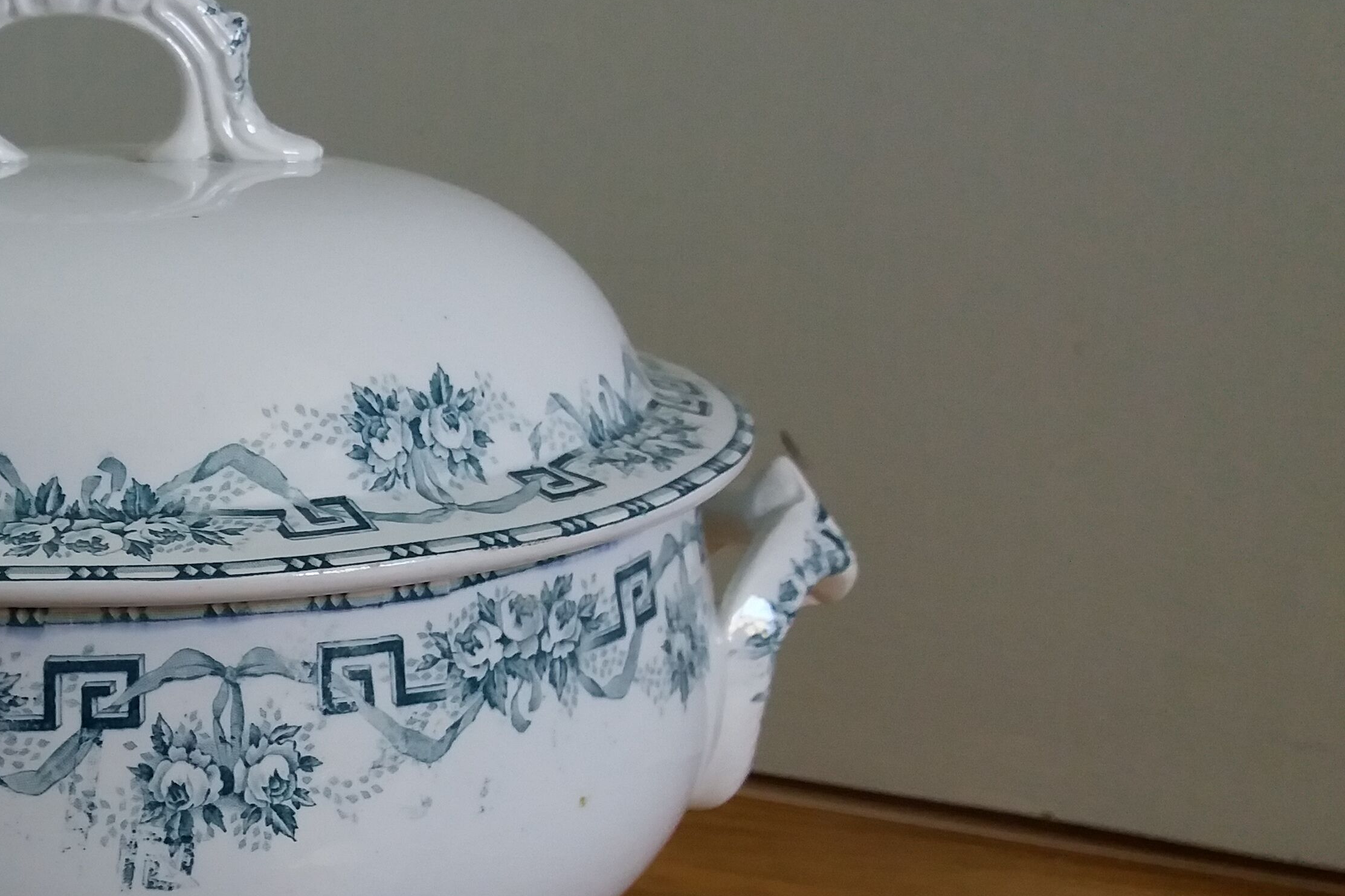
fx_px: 2017
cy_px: 590
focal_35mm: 54
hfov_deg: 34.5
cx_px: 102
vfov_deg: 24.9
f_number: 1.9
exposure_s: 1/33
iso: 160
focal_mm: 3.7
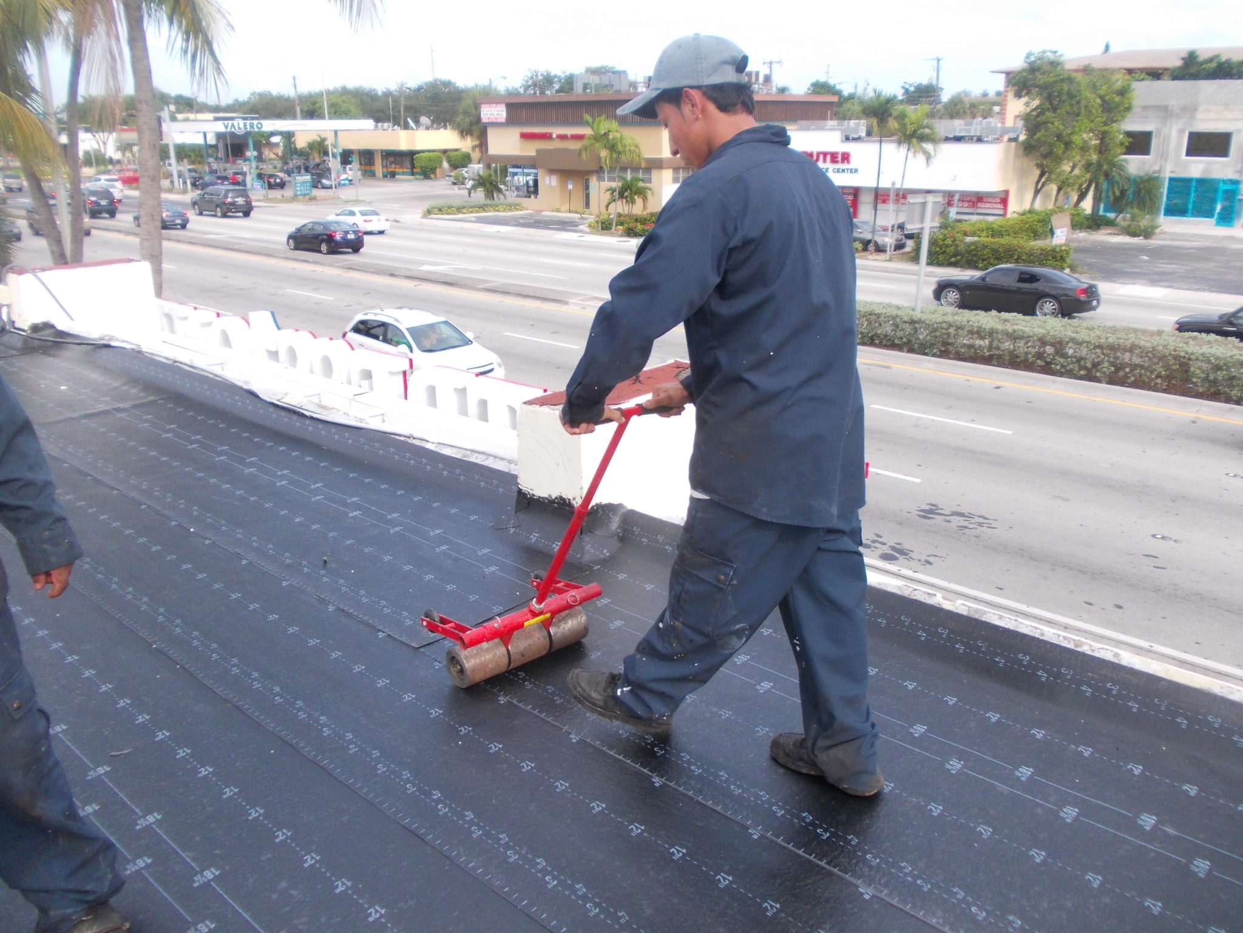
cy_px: 466
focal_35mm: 28
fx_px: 1005
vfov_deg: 49.7
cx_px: 622
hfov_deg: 63.4
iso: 80
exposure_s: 1/320
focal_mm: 4
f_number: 2.7
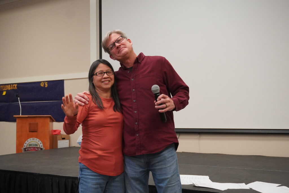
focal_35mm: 46
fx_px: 373
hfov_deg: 42.3
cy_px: 96
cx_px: 144
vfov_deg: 29.0
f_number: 5
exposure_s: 1/160
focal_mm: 31
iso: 3200
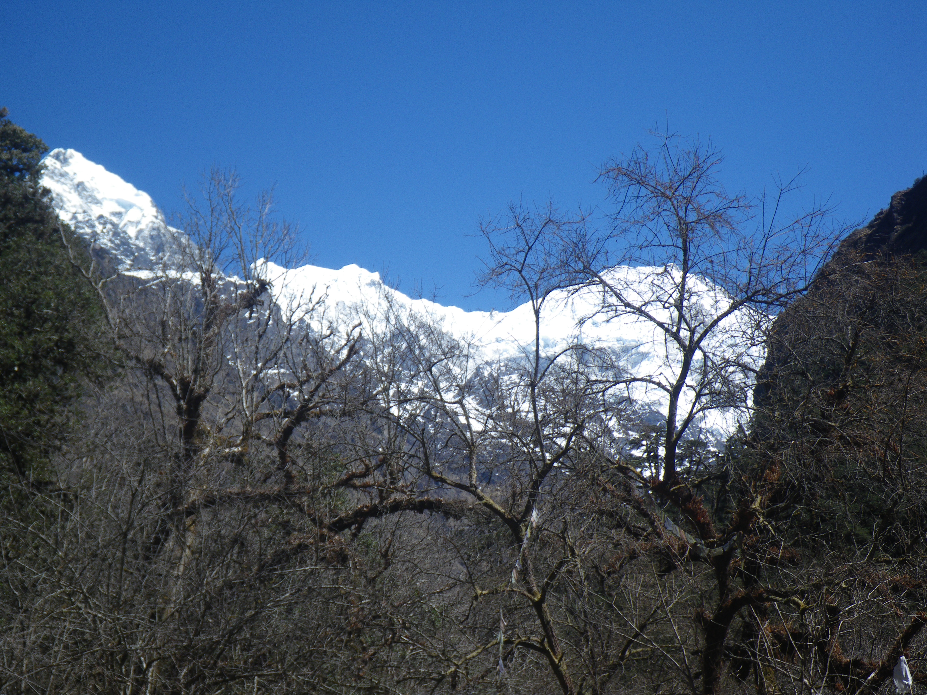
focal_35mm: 62
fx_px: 1660
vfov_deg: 23.7
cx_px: 464
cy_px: 348
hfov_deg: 31.2
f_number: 4.6
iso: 50
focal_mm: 11.1
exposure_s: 1/320
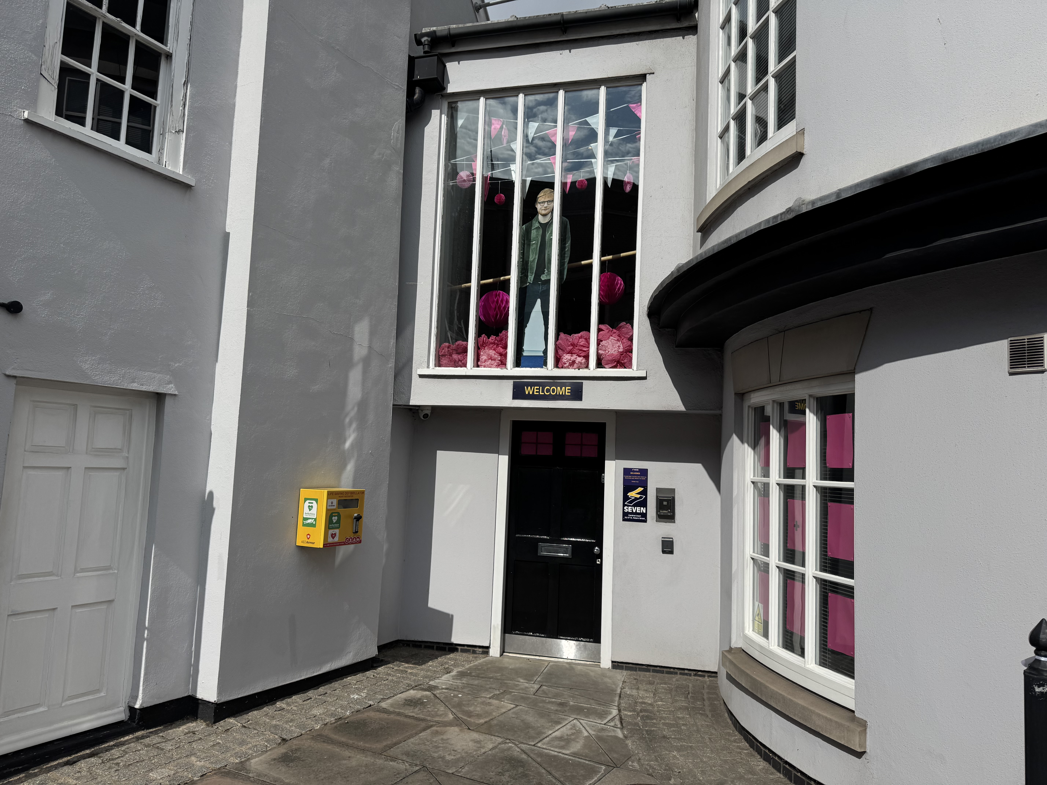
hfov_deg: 71.6
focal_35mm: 24
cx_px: 524
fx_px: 726
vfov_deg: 56.8
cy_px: 392
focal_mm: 6.76
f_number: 1.78
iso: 80
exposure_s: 1/12346
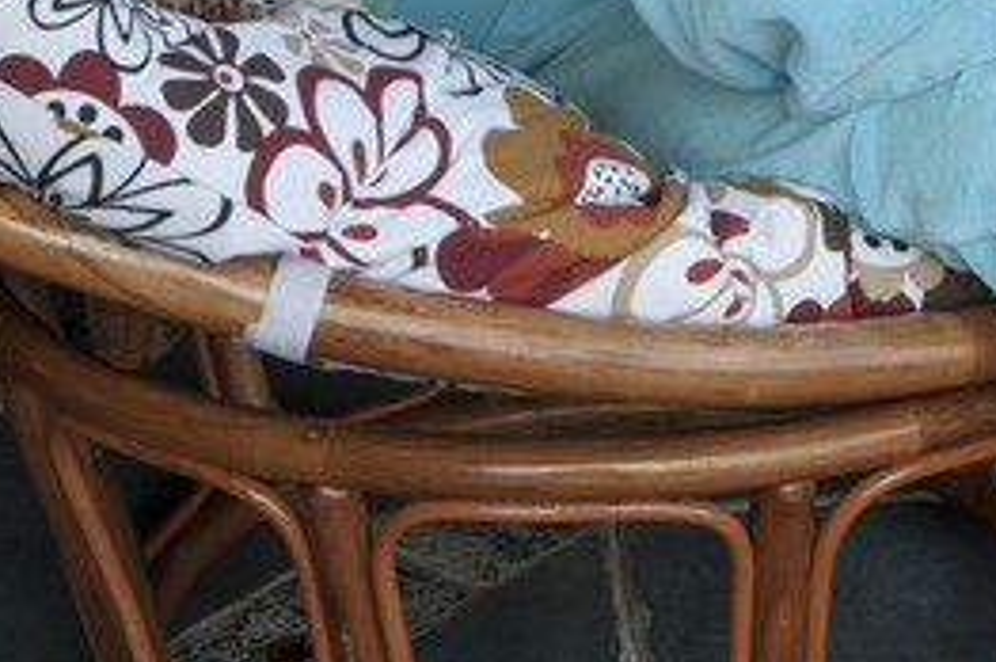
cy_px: -186
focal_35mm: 117
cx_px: 722
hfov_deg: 17.4
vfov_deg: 11.4
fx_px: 3233
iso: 100
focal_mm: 34
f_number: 10
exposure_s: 1/30
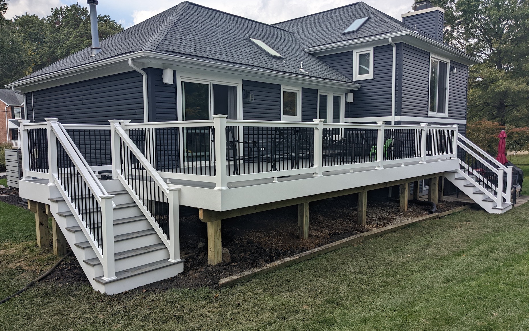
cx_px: 261
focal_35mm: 29
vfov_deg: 43.1
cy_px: 175
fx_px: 418
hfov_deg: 64.6
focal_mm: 4.38
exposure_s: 1/2924
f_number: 1.73
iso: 55
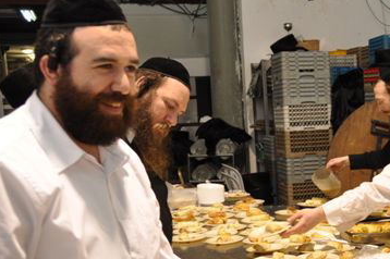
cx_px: 399
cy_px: 200
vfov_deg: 20.1
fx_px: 725
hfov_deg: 28.1
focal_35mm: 67
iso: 640
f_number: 4
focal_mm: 20
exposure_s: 1/60
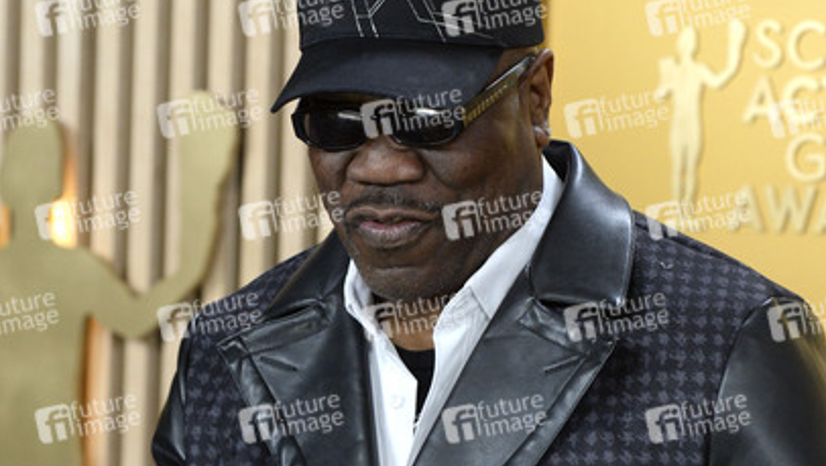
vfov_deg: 8.4
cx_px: 439
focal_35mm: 145
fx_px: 3178
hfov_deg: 14.8
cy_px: 165
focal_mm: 125
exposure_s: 1/250
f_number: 5.6
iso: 2500
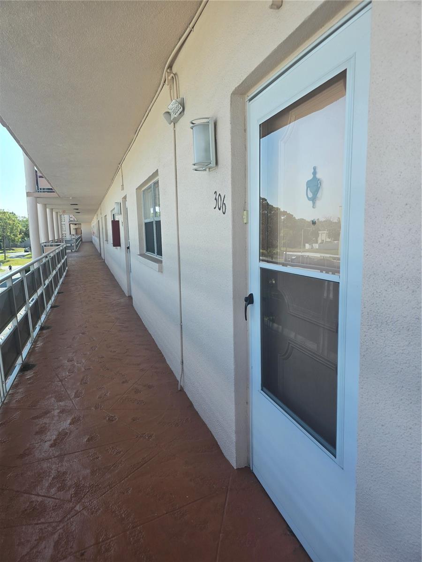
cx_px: 211
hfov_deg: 58.9
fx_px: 374
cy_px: 281
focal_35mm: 23
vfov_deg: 73.9
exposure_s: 1/266
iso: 12
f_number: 1.7
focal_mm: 6.3
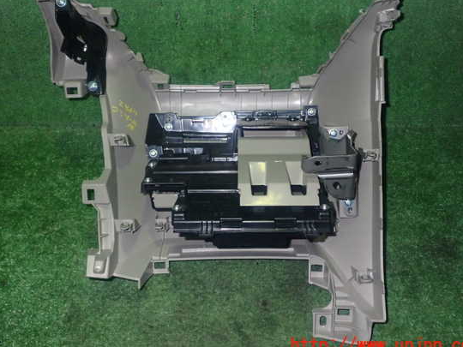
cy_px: 164
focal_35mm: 40
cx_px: 227
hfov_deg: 46.8
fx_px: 535
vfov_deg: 35.9
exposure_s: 1/40
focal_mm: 6.37
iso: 800
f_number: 7.1
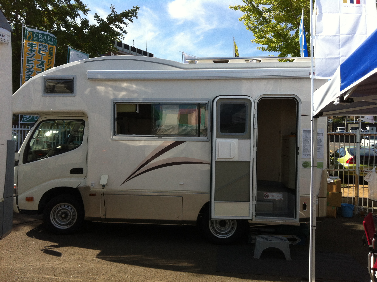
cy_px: 141
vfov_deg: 40.6
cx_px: 188
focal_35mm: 35
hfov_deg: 52.7
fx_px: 381
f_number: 2.8
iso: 80
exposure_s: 1/1040
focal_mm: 3.85
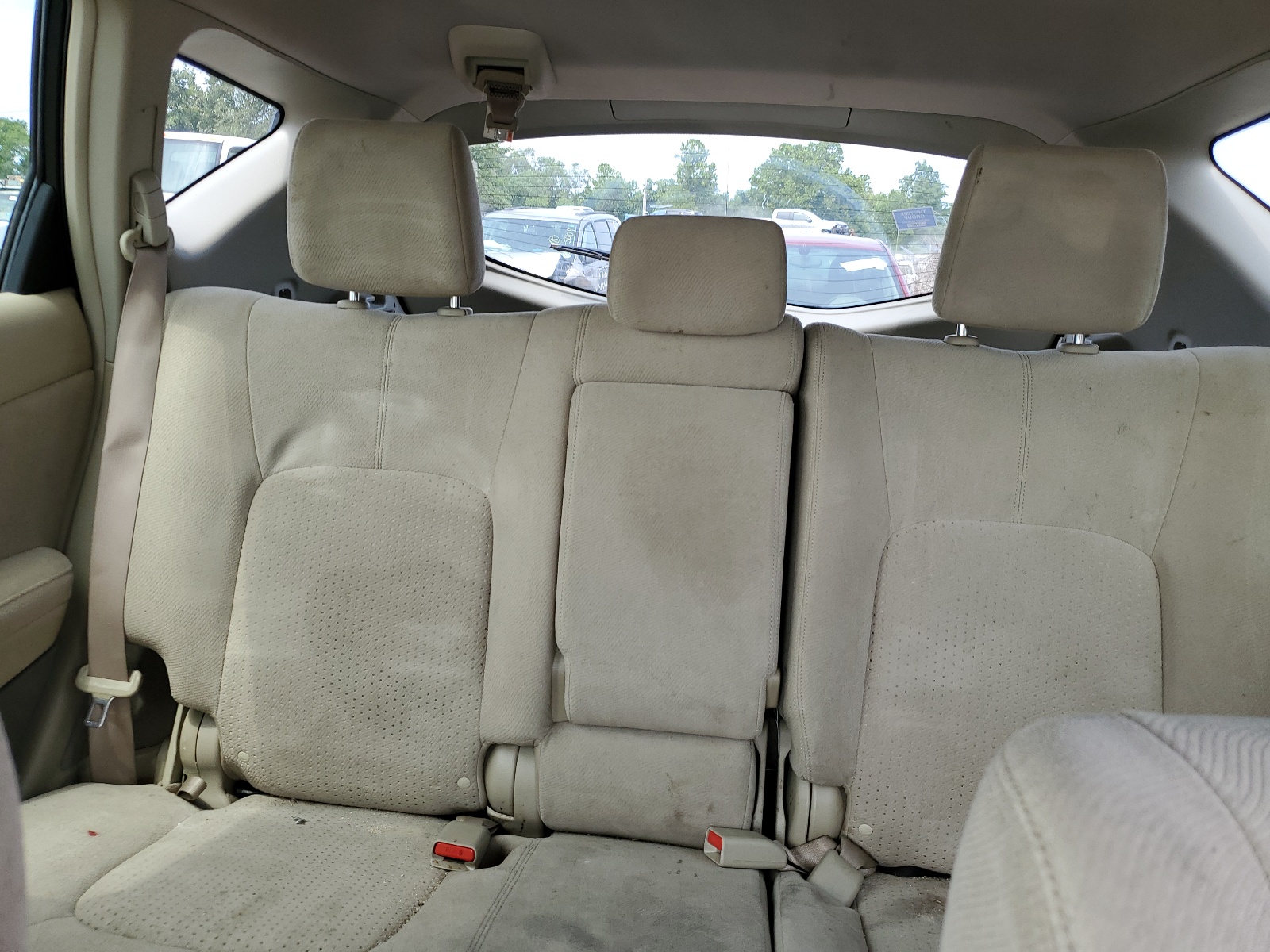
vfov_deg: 53.1
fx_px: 954
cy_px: 476
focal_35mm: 26
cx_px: 635
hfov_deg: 67.3
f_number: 1.5
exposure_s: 1/149
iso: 50
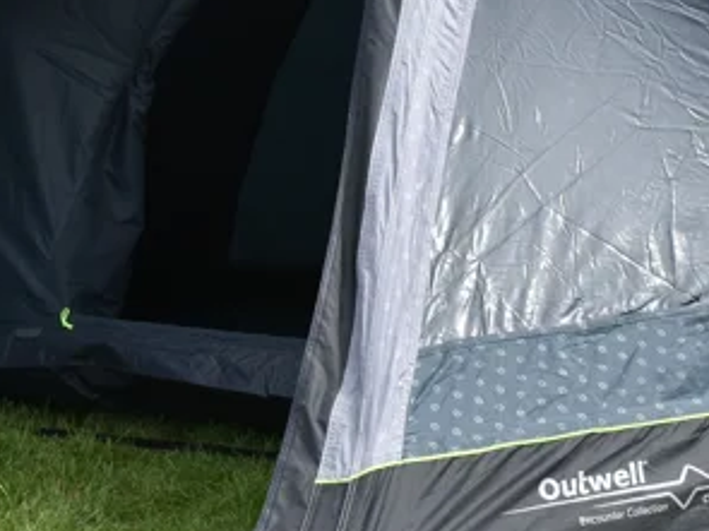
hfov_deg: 17.4
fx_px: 2320
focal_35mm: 113
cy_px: 160
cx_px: 401
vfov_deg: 13.0
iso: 200
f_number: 8
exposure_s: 1/320
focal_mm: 29
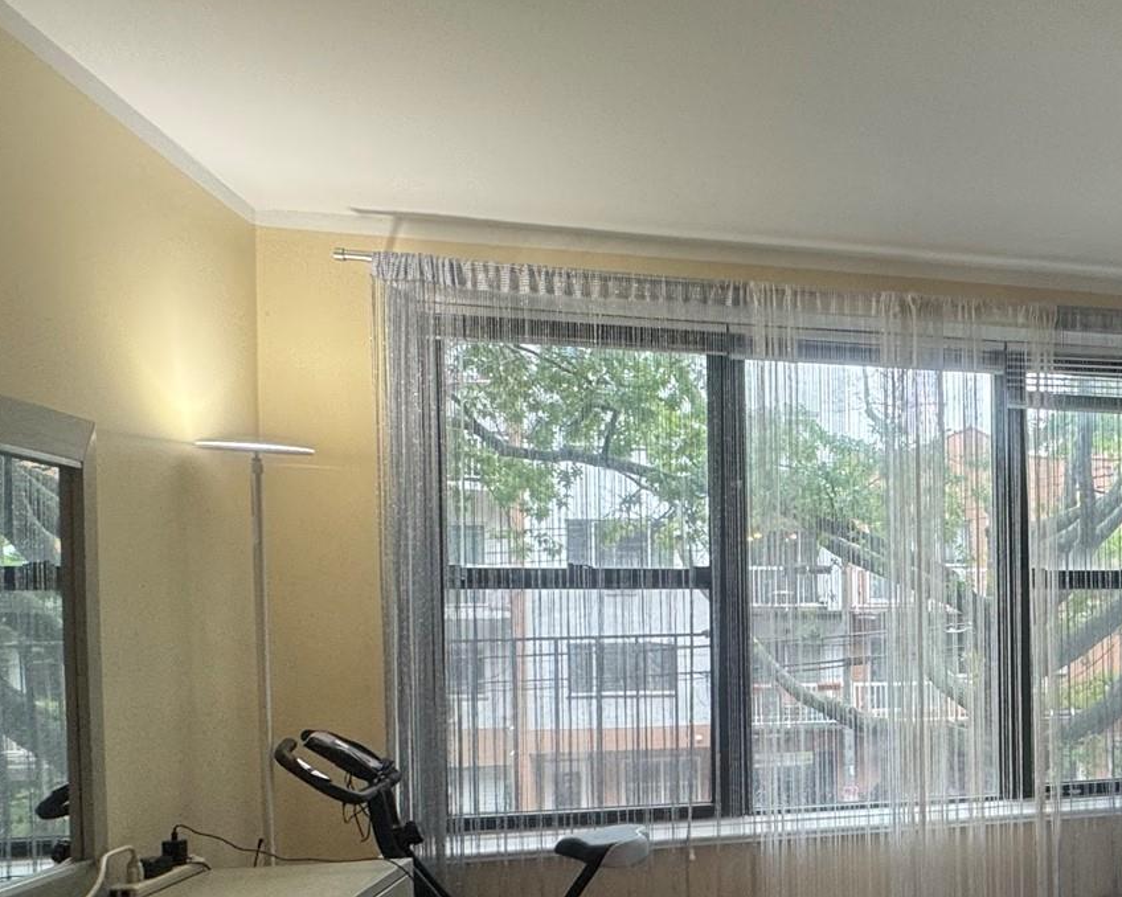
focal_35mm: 33
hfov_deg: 46.5
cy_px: 644
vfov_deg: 43.5
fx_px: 1096
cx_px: 1092
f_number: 2.2
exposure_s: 1/120
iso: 125
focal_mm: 2.22
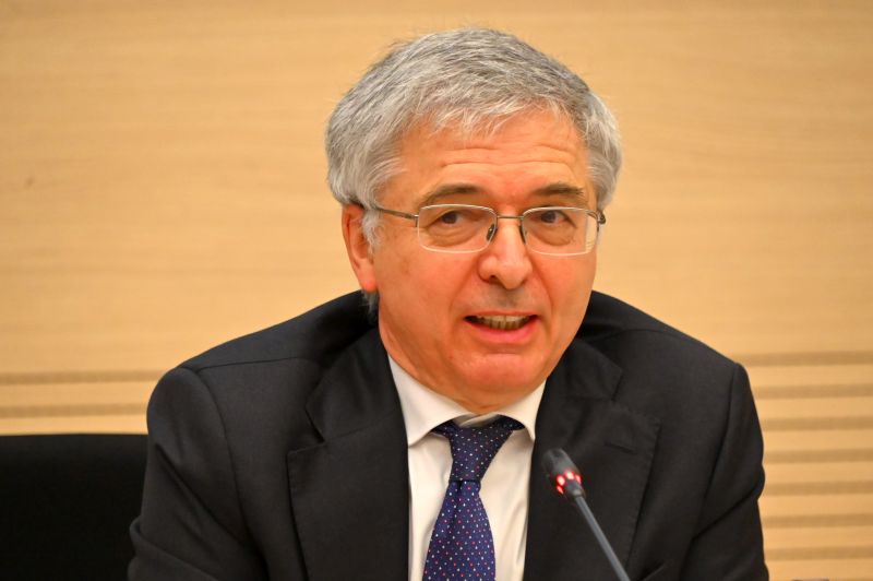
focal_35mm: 300
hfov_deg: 6.9
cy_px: 290
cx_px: 436
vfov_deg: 4.6
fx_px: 7269
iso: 11400
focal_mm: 300
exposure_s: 1/320
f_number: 5.6
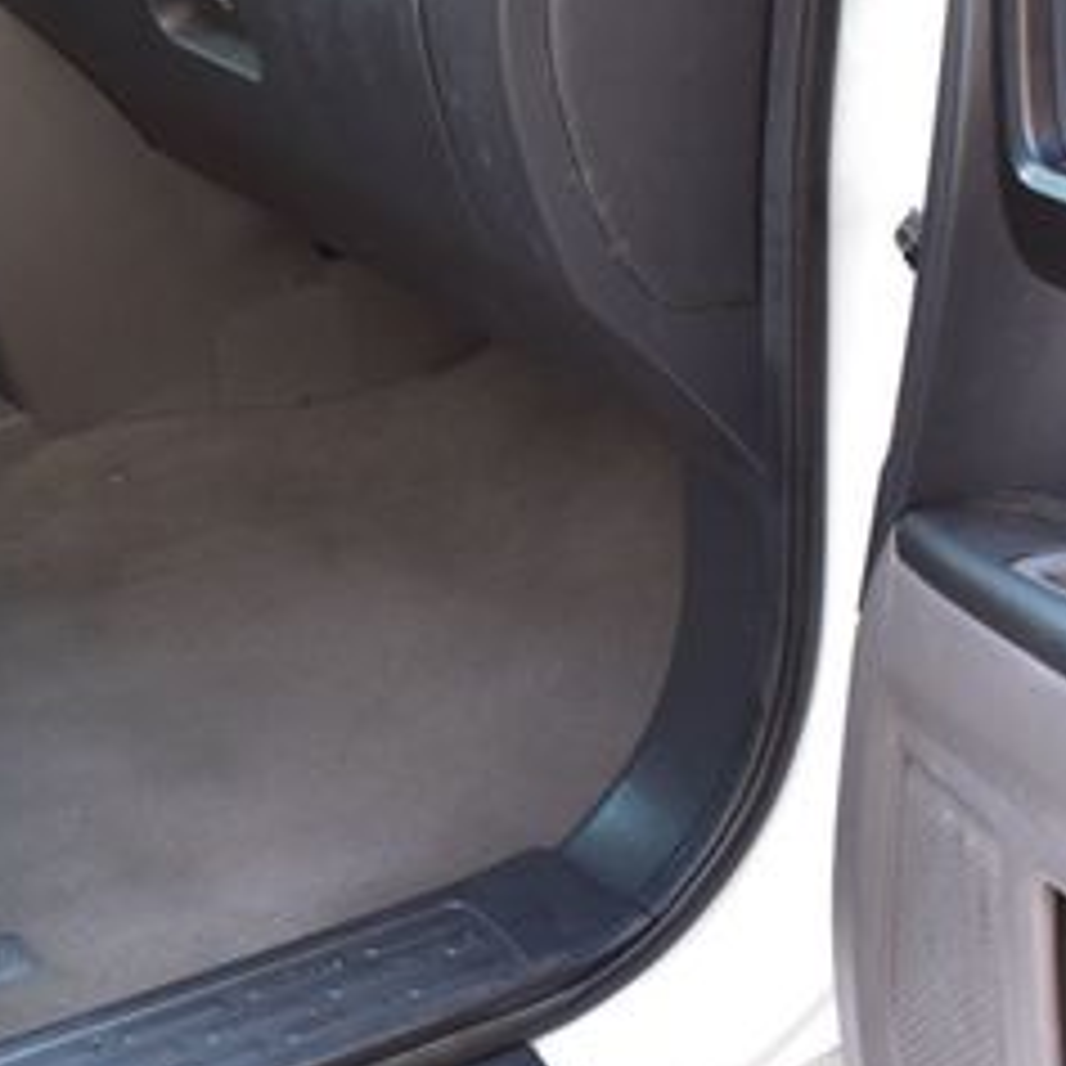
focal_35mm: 86
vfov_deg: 20.0
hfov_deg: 19.6
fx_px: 3001
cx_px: 22
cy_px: 288
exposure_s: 1/20
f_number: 6.3
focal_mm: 25
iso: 400
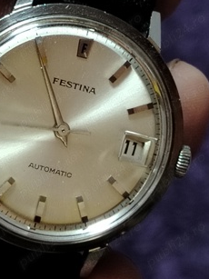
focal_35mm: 172
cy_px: 121
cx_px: 80
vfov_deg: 11.5
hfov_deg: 8.6
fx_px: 1386
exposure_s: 1/50
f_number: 1.75
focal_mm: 5.25
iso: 952
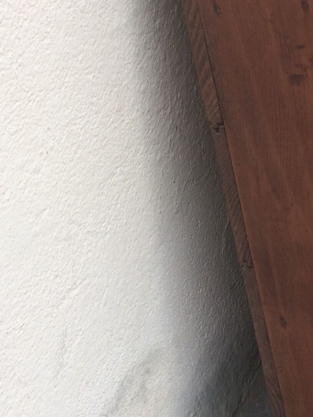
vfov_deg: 22.5
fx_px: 1049
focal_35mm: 87
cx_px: 252
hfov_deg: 16.8
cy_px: 185
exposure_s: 1/394
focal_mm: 4.15
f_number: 2.2
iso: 32
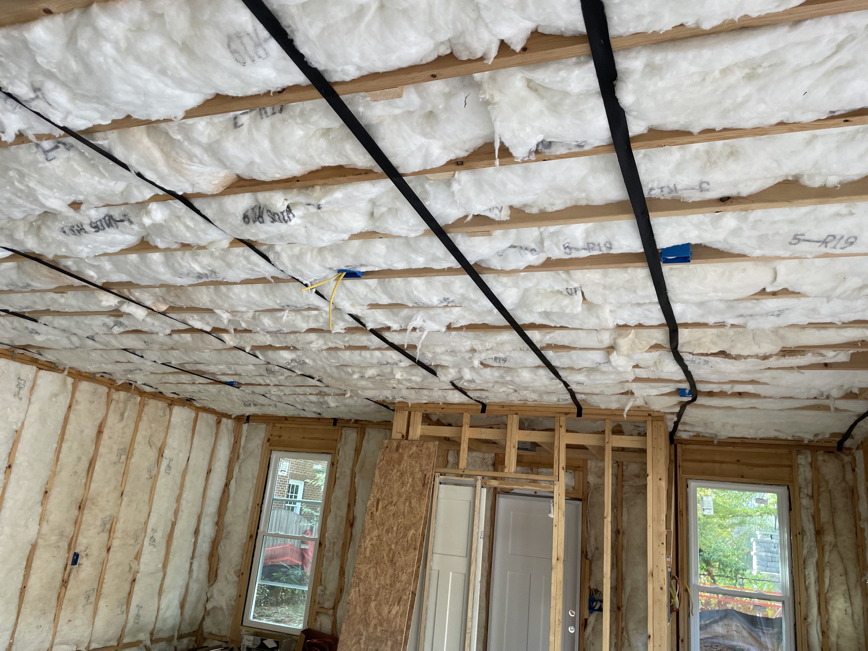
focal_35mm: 26
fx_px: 652
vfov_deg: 53.1
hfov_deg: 67.3
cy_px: 326
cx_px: 434
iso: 80
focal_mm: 4.2
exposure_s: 1/121
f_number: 1.6
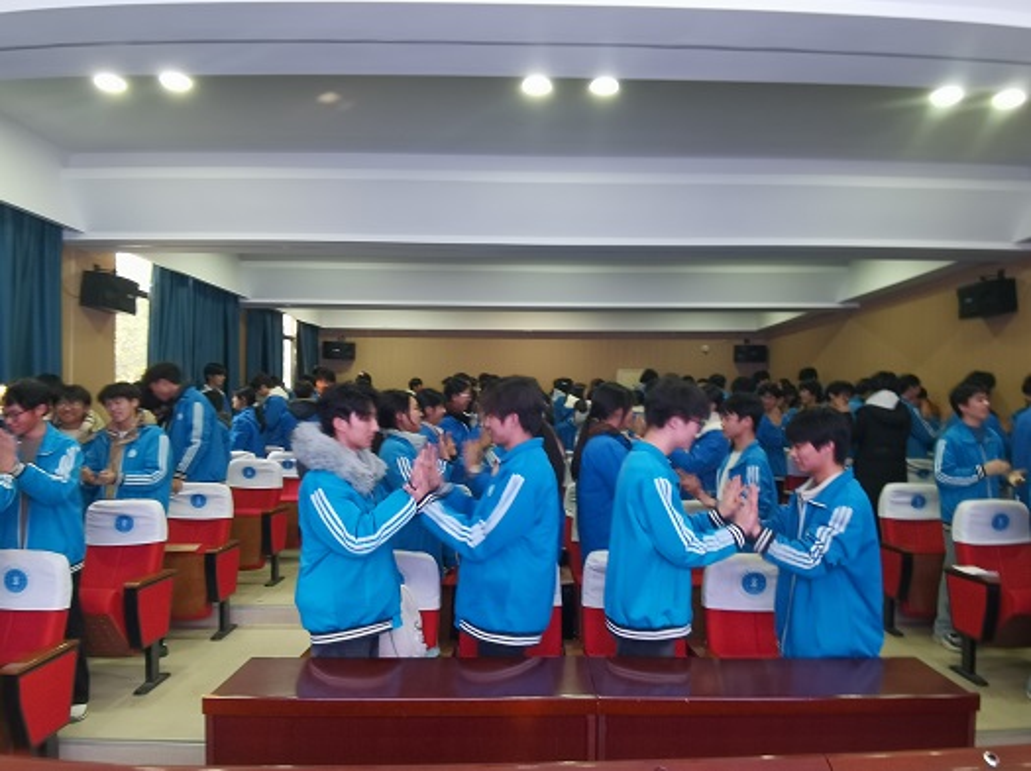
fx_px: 566
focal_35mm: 19
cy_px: 386
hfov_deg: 84.7
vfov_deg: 68.6
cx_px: 516
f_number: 2.2
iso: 160
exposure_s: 1/33.3
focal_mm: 2.26
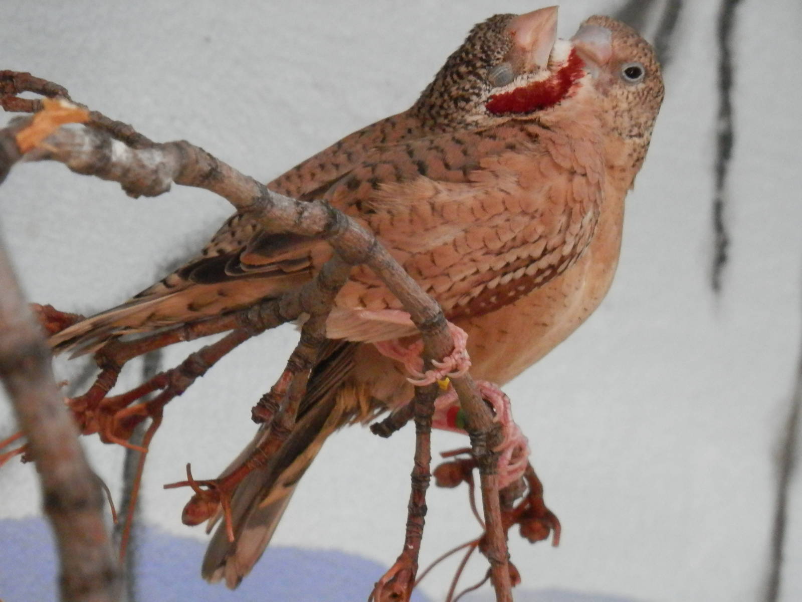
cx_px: 401
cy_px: 301
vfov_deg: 3.4
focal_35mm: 440
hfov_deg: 4.5
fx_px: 10194
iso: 800
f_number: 6.9
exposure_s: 1/30
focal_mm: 78.6
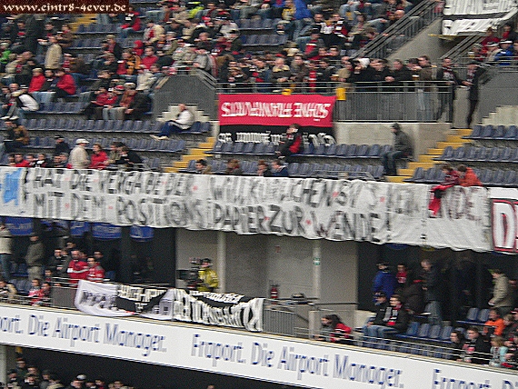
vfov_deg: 6.9
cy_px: 194
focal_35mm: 215
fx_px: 3219
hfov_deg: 9.2
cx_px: 259
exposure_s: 1/50
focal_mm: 35.8
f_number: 2.8
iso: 200
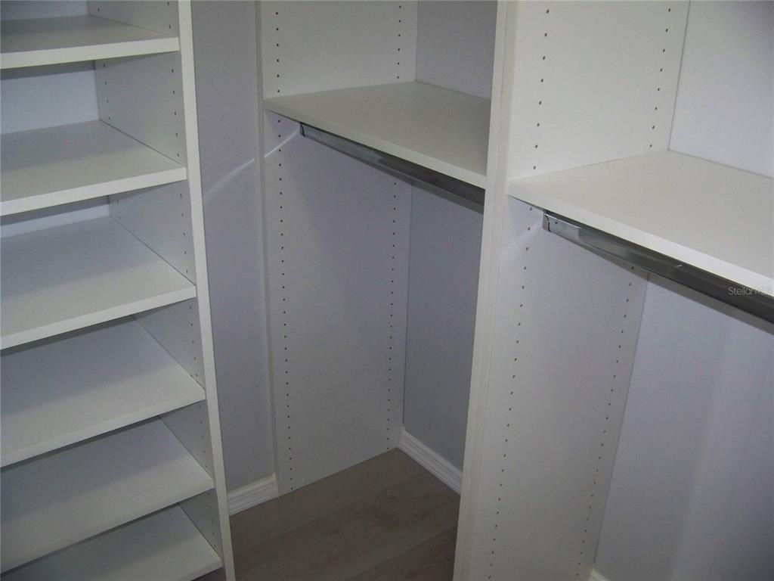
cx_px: 387
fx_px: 805
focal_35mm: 36
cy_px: 290
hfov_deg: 51.4
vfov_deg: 39.7
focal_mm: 5.85
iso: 200
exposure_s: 1/30
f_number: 2.8
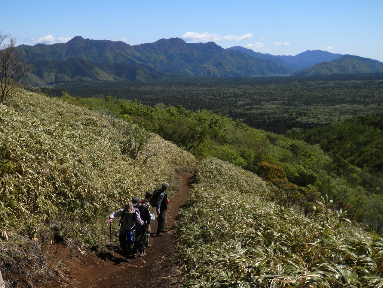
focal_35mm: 40
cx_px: 192
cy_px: 144
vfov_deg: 36.0
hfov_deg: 46.8
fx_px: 443
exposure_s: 1/200
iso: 80
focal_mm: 7.3
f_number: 10.4
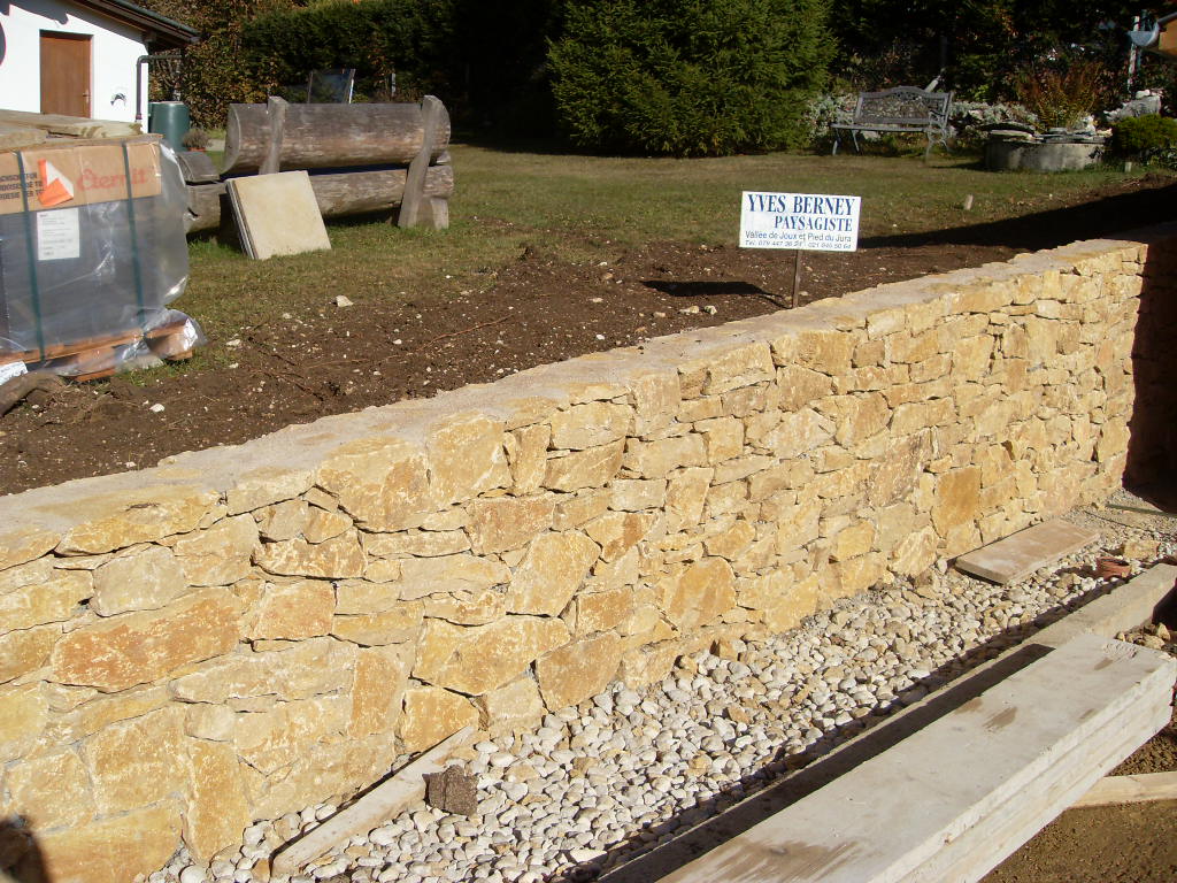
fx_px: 1190
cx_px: 588
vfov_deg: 40.7
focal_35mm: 35
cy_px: 442
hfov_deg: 52.6
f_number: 7
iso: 80
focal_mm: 6.3
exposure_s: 1/500
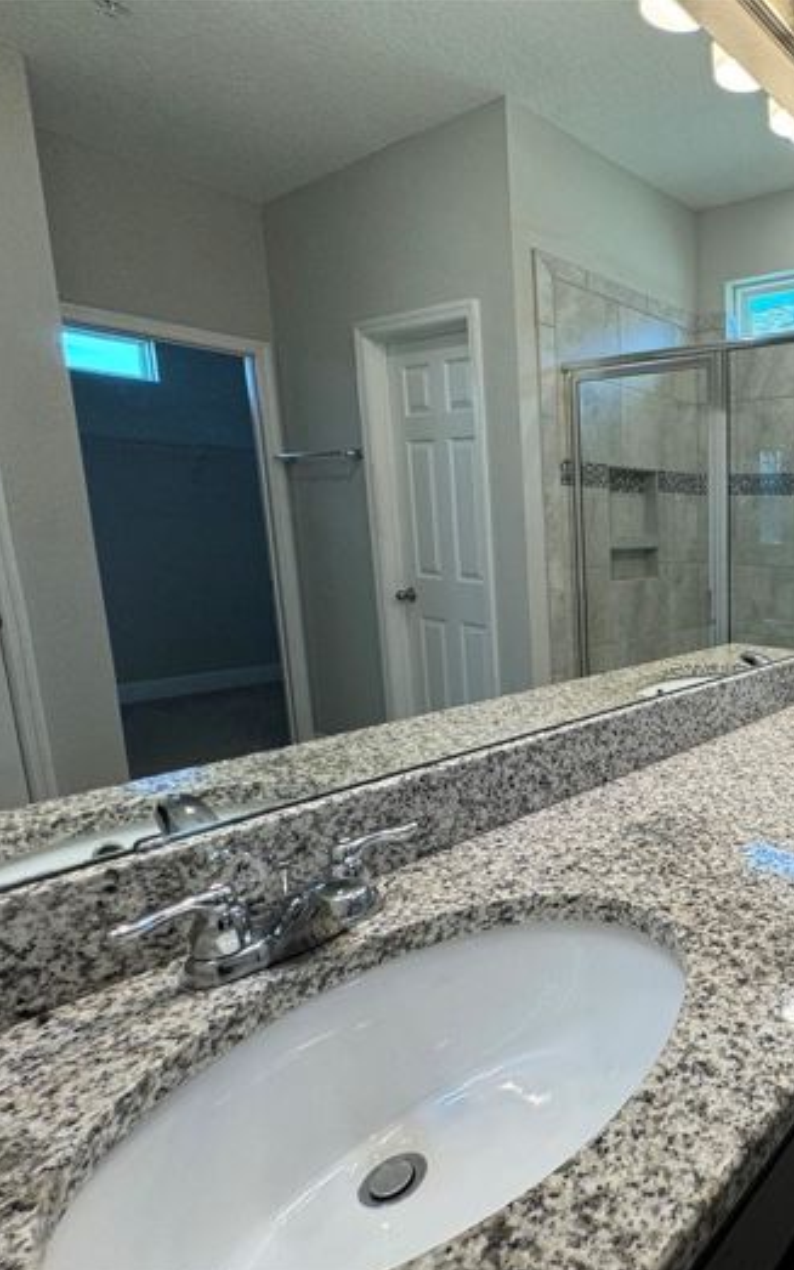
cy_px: 639
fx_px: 692
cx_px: 815
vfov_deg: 85.1
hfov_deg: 47.9
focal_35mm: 20
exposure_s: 1/120
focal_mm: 2.22
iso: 125
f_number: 2.2
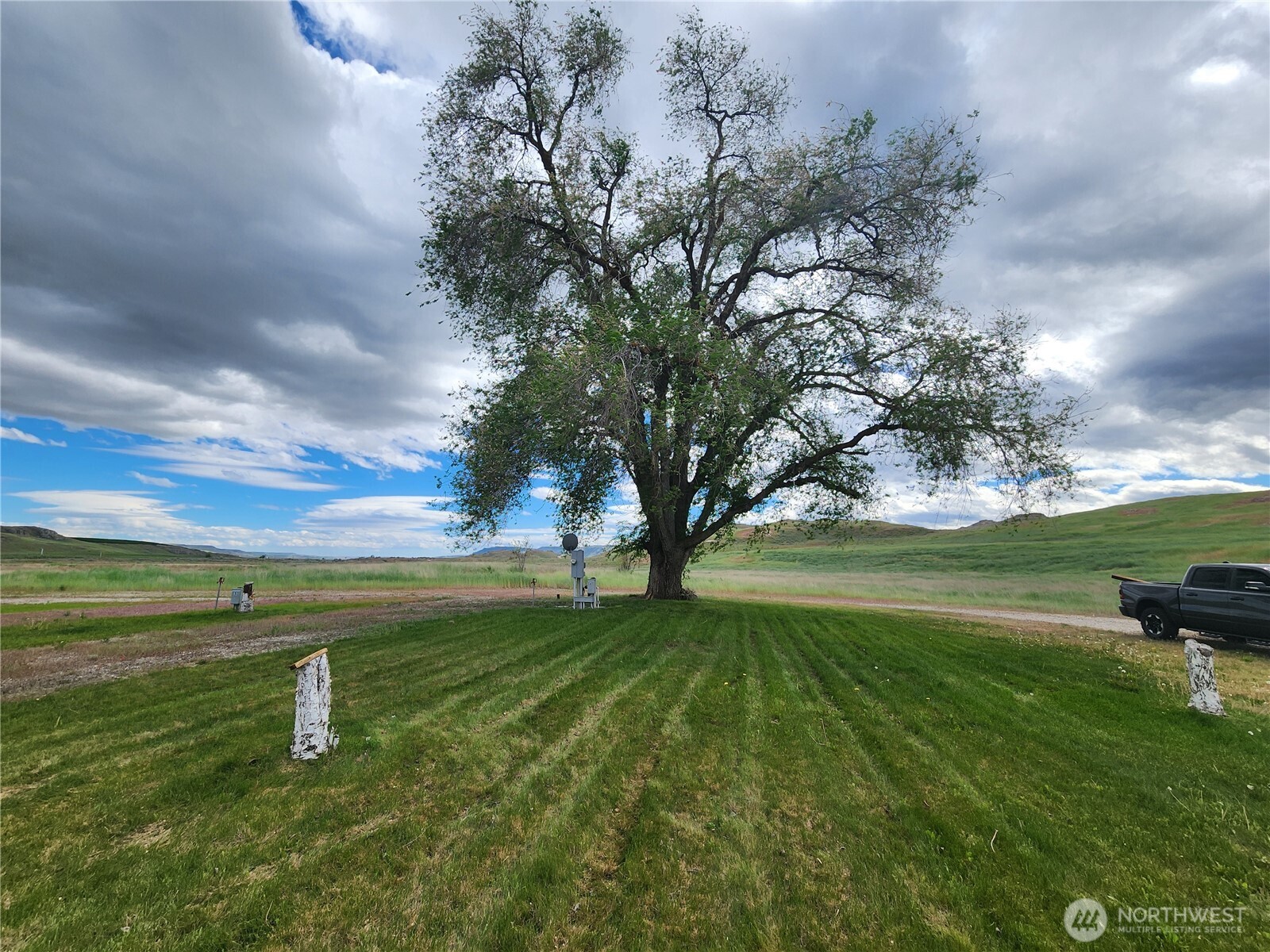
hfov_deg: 106.2
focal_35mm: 13
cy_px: 476
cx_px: 635
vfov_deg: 89.9
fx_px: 477
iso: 50
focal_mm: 2.2
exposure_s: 1/2157
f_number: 2.2
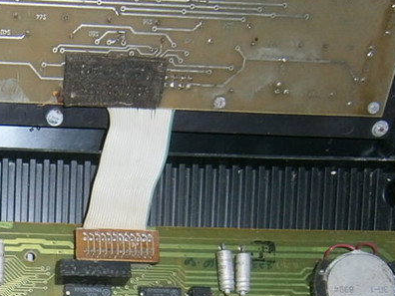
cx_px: -40
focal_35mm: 70
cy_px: 372
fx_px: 799
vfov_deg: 19.6
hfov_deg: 25.7
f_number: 2.8
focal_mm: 4.7
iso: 125
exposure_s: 1/30
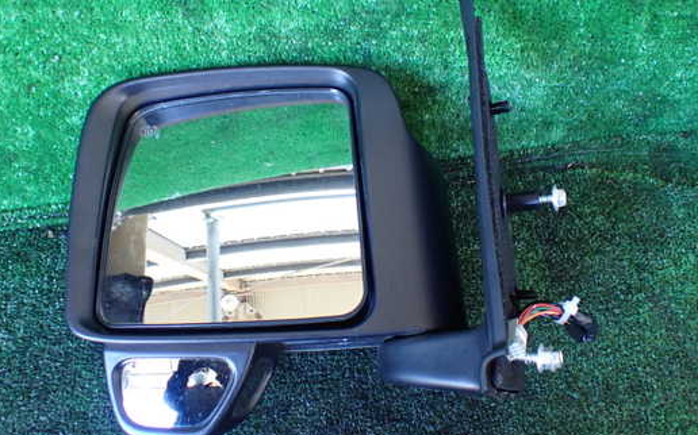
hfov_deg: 52.8
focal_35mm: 37
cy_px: 174
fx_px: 704
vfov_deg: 34.3
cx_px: 335
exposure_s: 1/60
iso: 800
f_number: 2.3
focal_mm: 5.4
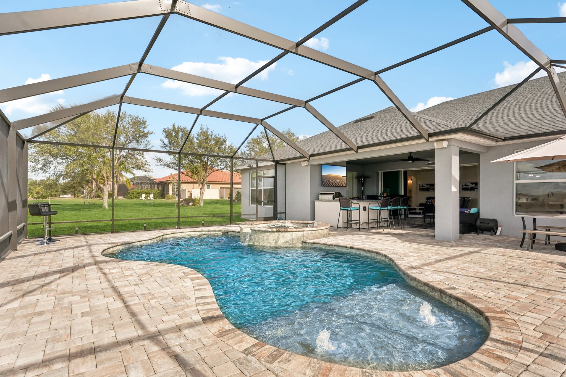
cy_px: 188
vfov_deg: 64.5
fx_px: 299
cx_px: 283
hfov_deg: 86.9
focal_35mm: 19
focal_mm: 19
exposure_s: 1/640
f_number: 8
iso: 400
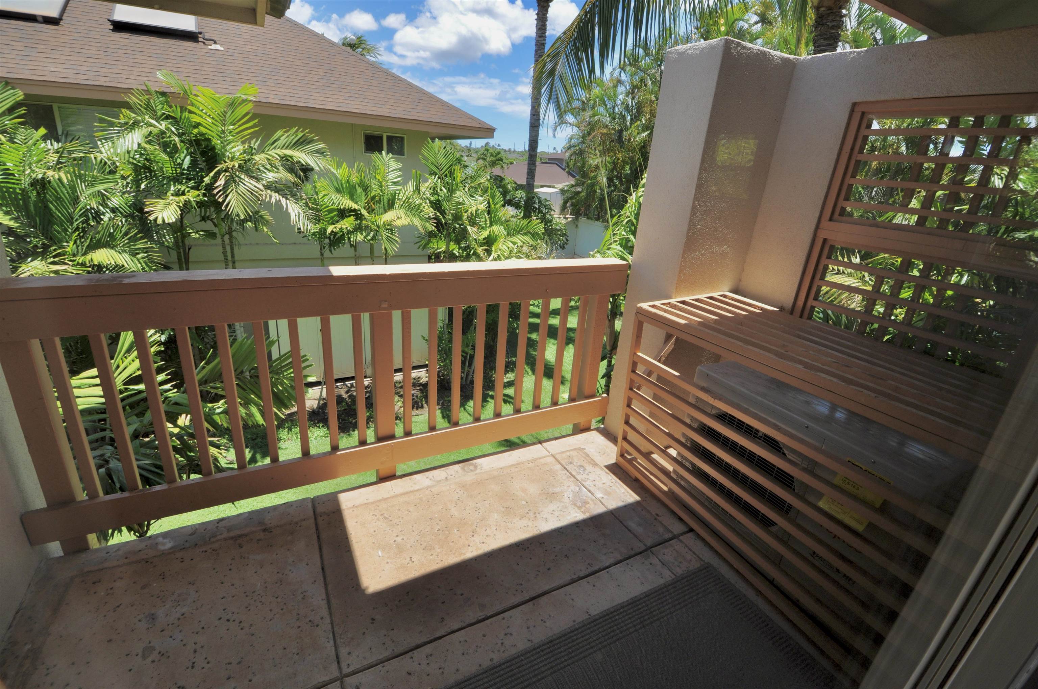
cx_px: 519
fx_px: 432
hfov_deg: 100.5
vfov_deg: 77.2
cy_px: 344
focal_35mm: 15
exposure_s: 1/250
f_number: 8
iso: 200
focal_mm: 10
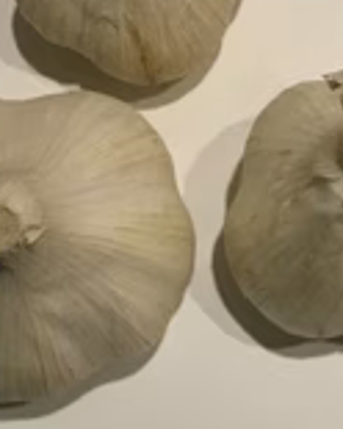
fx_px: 990
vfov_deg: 24.4
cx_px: 219
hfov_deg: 19.6
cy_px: 202
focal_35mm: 78
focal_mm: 3.3
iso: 125
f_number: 2.4
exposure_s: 1/30
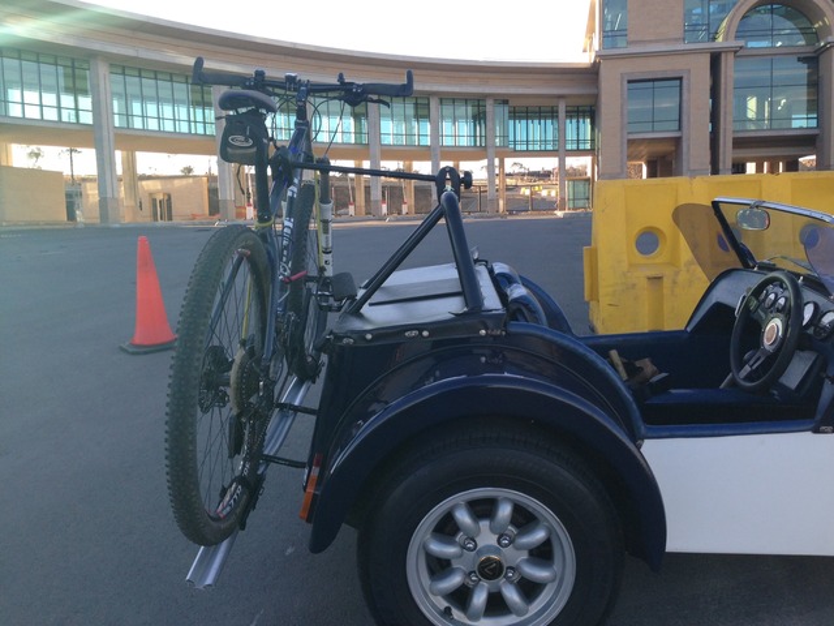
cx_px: 417
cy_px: 313
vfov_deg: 42.9
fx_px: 795
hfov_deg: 55.4
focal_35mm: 33
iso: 50
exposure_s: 1/212
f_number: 2.4
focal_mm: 4.12
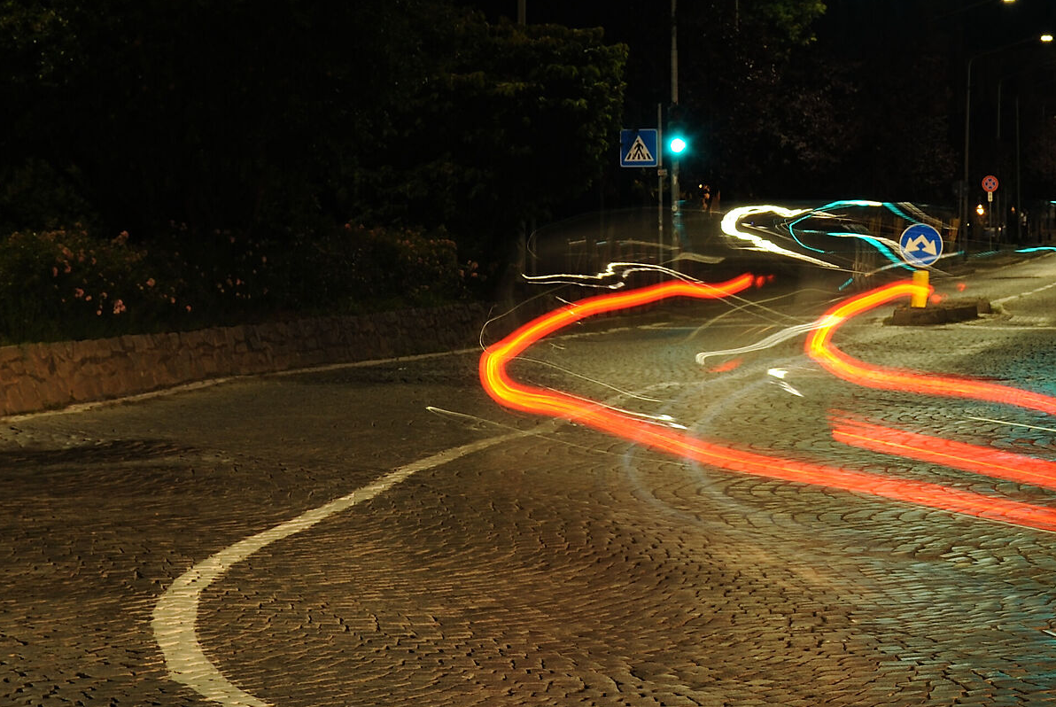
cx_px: 862
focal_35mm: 145
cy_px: 260
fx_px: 4258
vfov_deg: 9.5
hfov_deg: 14.1
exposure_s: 4
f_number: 10
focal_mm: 48
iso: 100
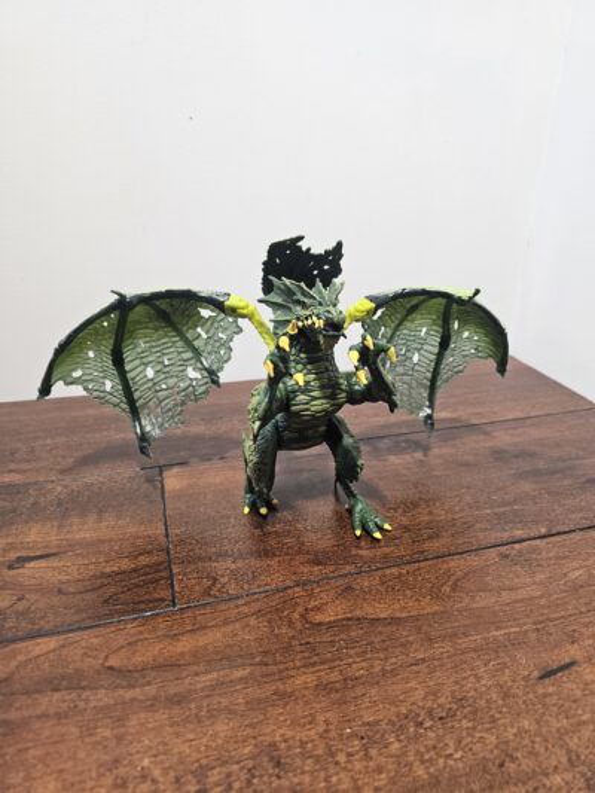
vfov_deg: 73.9
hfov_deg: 58.9
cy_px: 396
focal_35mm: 23
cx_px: 298
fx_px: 527
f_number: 1.7
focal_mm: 6.3
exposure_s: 1/120
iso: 160
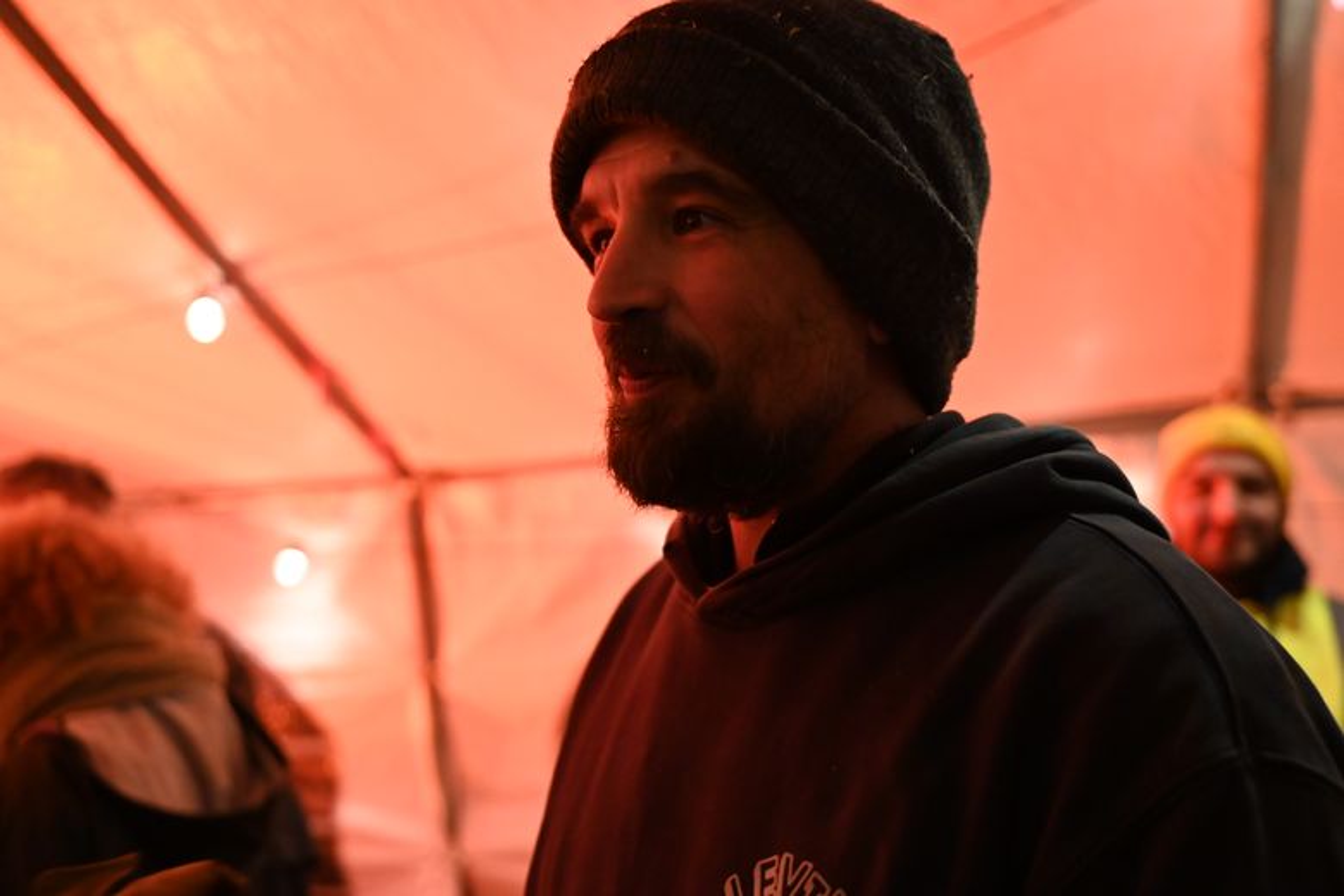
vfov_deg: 35.9
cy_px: 448
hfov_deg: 51.9
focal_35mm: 37
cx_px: 672
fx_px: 1381
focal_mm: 37
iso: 5600
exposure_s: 1/60
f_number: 2.8
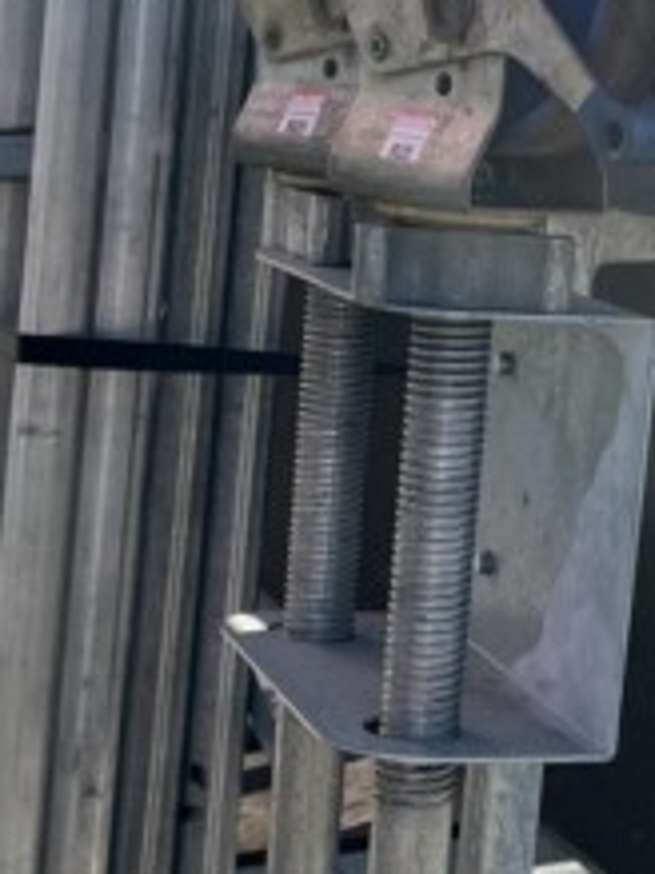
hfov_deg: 15.3
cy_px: 291
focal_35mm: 95
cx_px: 667
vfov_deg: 20.6
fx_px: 2399
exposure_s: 1/2137
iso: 50
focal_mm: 5.1
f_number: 1.6
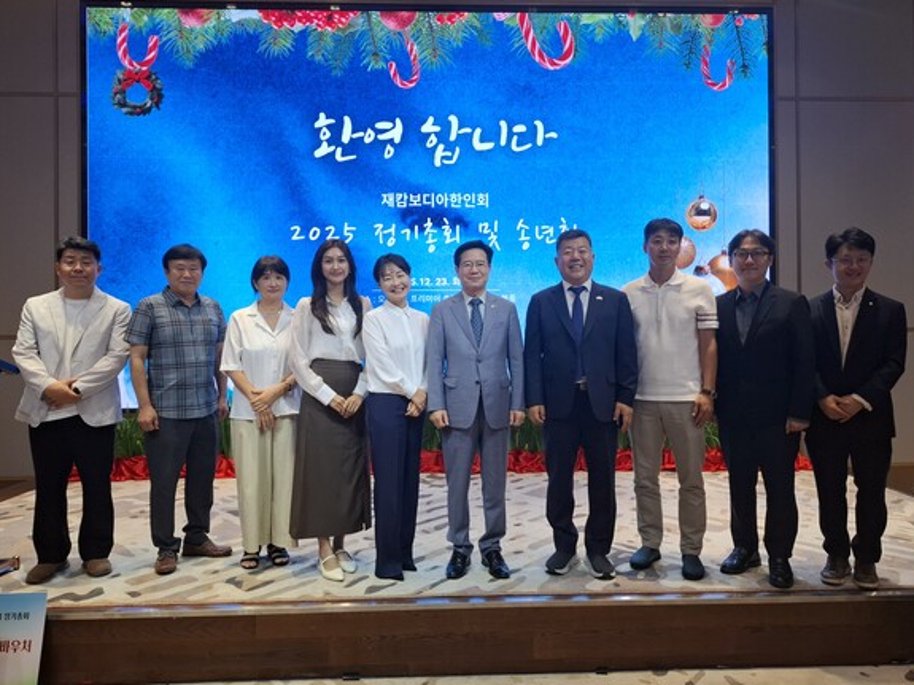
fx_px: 634
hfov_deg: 71.6
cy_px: 331
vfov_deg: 56.8
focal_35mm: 24
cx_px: 472
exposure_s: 1/120
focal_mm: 5.54
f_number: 1.8
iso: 100
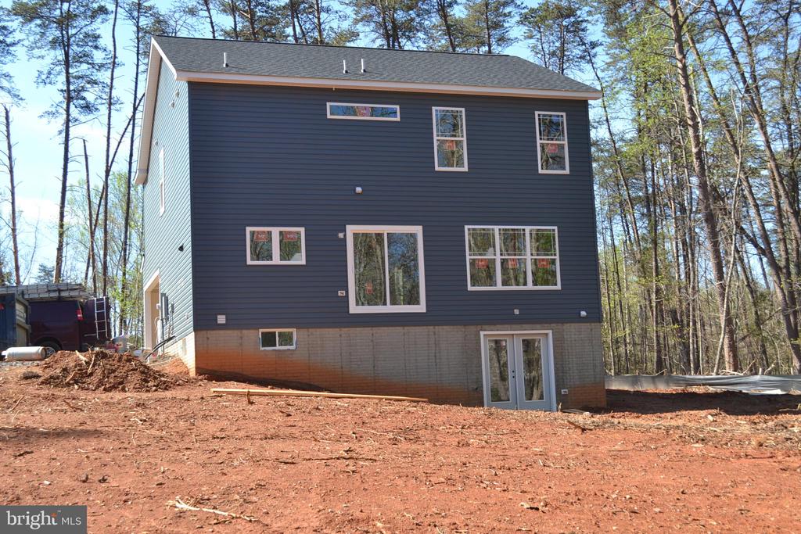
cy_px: 267
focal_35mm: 48
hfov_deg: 41.1
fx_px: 1068
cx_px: 400
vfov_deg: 28.1
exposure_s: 1/125
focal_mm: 32
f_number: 6.3
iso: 100
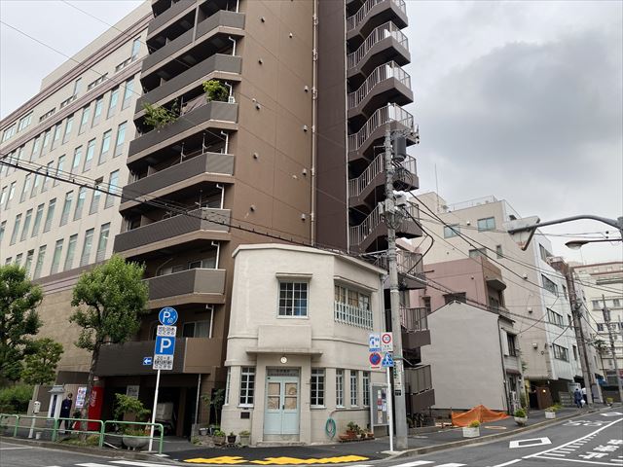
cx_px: 312
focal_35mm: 26
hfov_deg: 67.3
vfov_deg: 53.1
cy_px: 234
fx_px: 468
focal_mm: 4.25
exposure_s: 1/122
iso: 50
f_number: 1.8
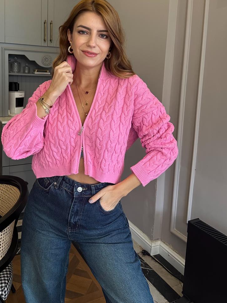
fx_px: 280
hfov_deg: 43.9
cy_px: 105
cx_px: 90
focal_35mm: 32
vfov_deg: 55.8
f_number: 1.78
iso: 320
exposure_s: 1/50
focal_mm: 6.86
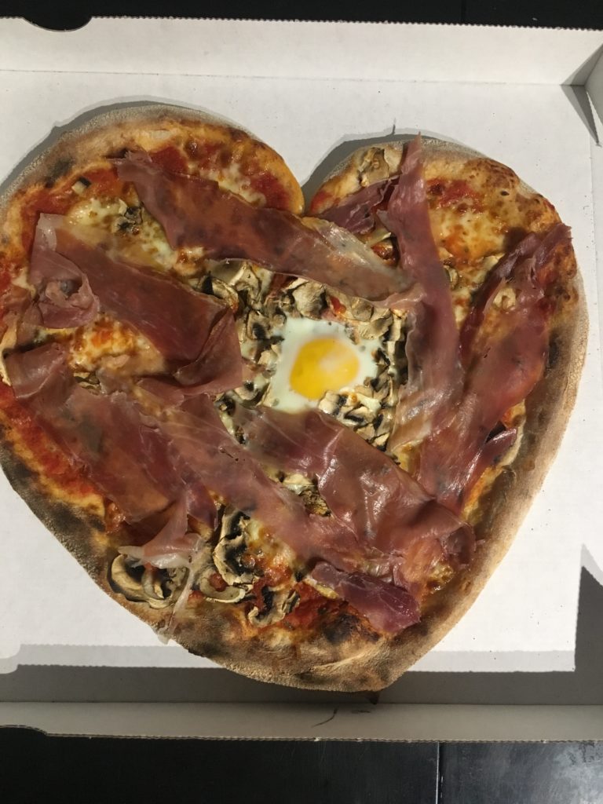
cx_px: 302
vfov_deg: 61.7
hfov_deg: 48.2
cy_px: 402
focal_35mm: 29
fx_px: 674
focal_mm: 4.15
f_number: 2.2
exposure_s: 1/25
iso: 200
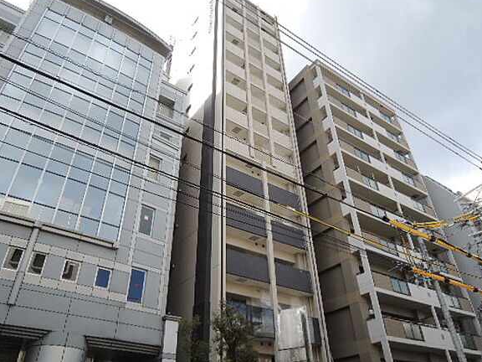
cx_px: 236
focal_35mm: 25
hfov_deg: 69.4
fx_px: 348
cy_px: 178
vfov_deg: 54.9
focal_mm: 4.3
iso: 100
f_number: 2.2
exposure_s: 1/1000
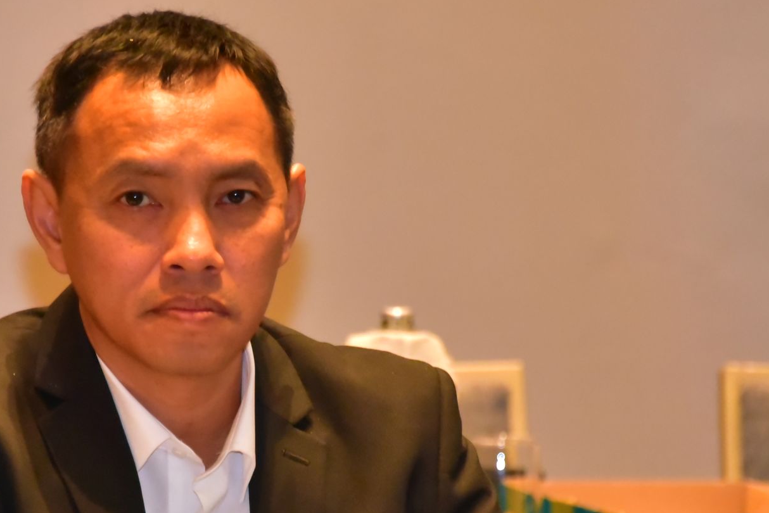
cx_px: 246
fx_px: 11003
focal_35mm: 515
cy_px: 385
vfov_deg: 2.7
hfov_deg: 4.0
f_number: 5.6
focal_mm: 250
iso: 10000
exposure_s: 1/200
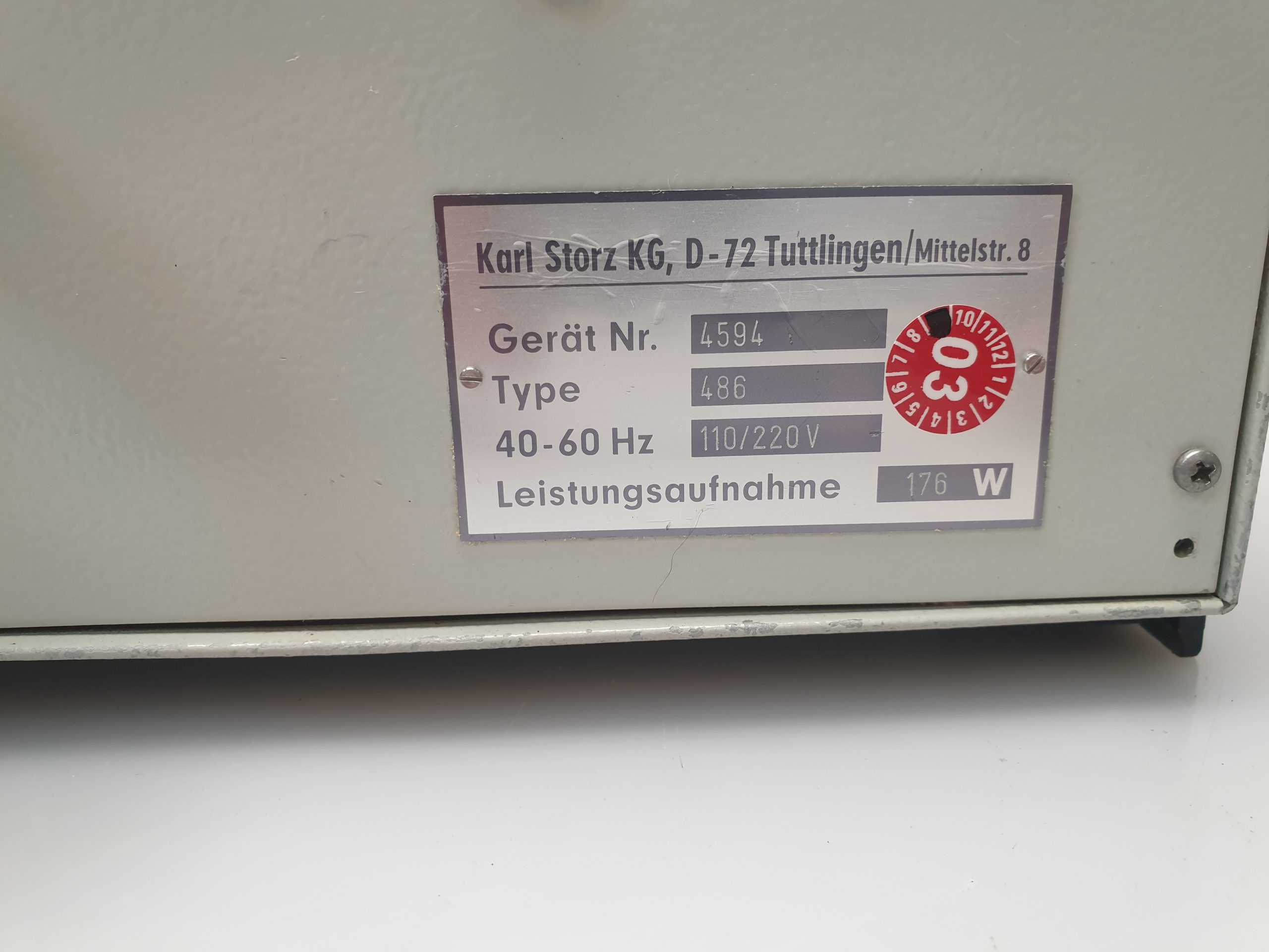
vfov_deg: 53.1
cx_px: 634
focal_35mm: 26
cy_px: 476
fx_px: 953
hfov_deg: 67.3
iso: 125
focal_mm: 4.3
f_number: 2.4
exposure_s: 1/50
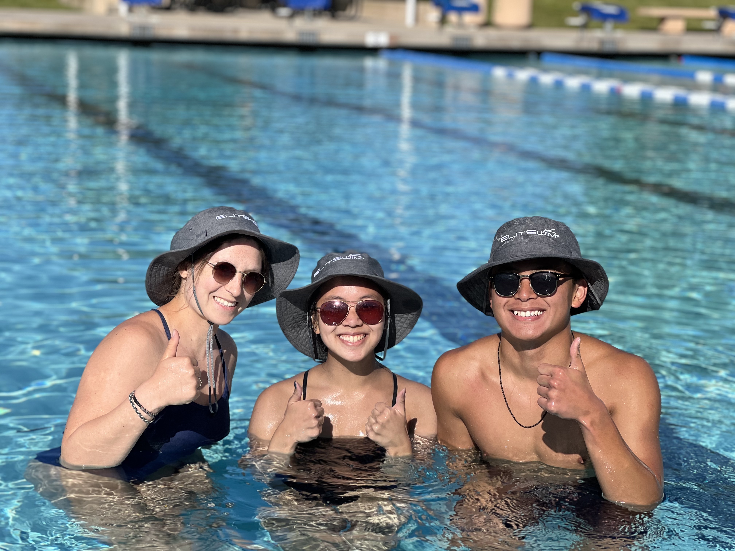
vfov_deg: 19.1
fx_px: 1635
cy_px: 276
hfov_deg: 25.3
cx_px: 368
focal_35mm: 77
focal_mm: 9
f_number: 2.8
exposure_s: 1/797
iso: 32
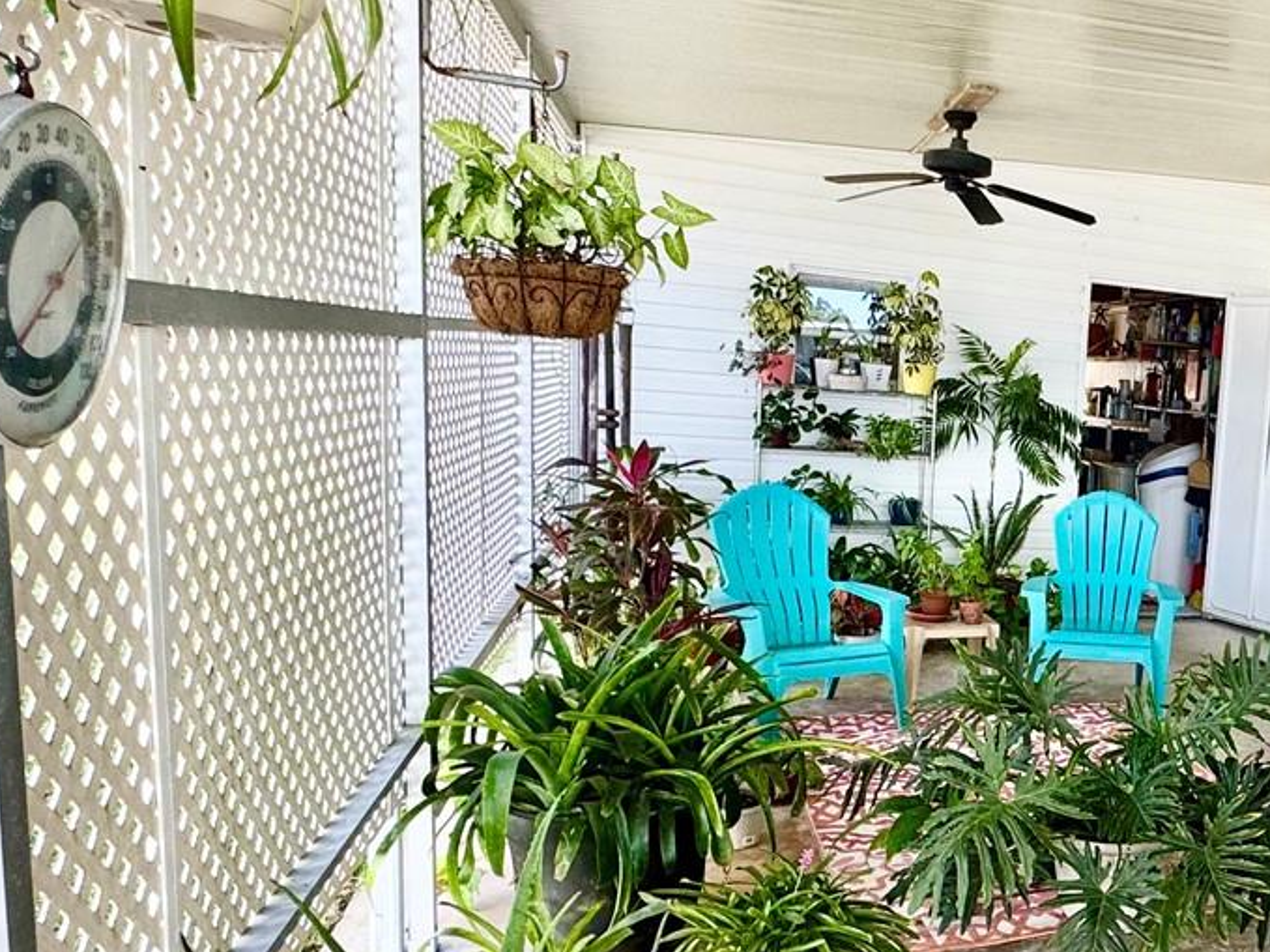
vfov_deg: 42.8
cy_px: 550
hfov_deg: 47.4
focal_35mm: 33
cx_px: 1229
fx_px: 1210
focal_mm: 2.22
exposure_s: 1/99
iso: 64
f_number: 2.2
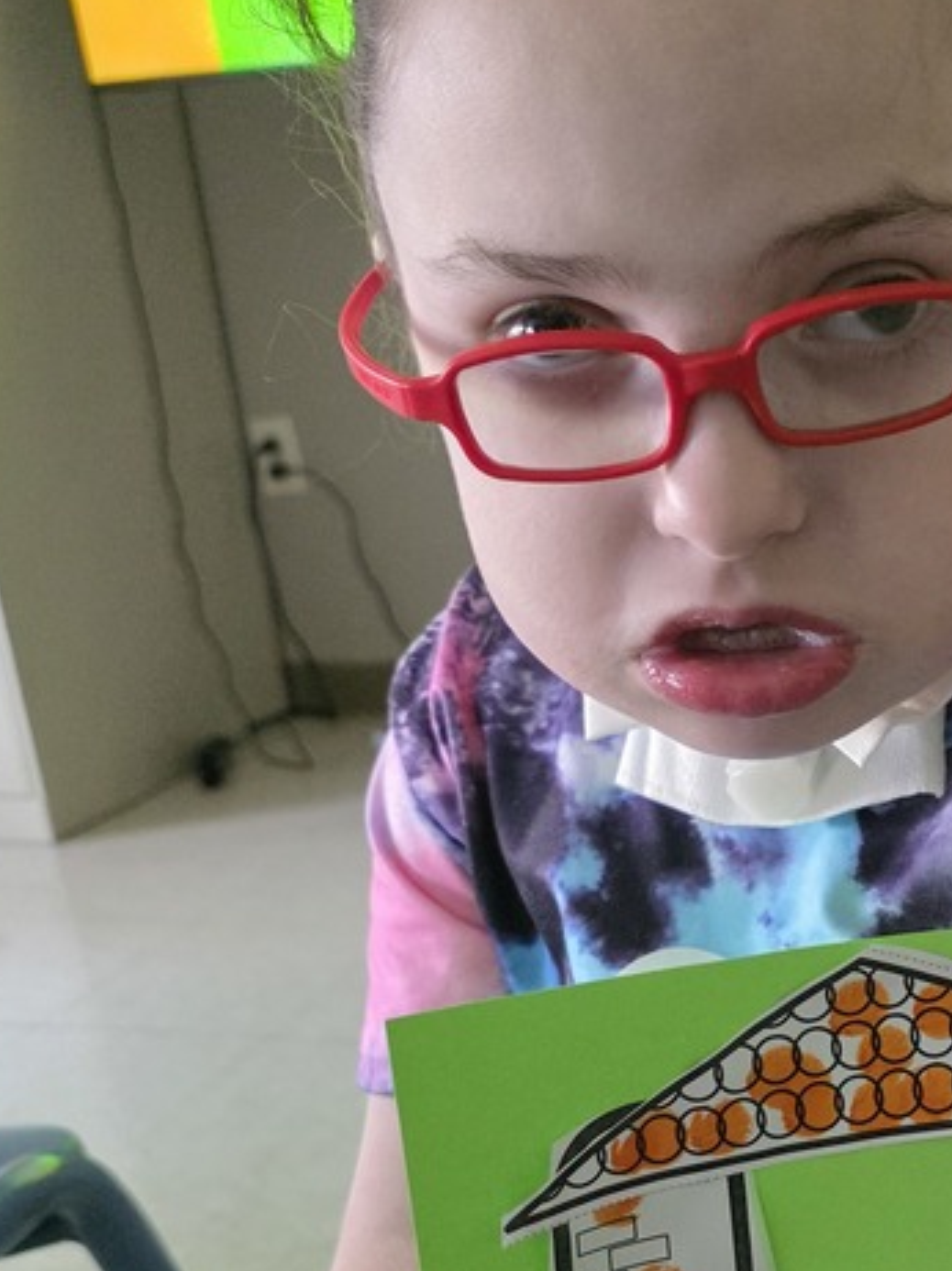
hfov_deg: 27.1
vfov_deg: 36.8
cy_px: 911
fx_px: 1872
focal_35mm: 51
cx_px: 927
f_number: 1.7
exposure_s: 1/120
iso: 2000
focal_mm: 6.3
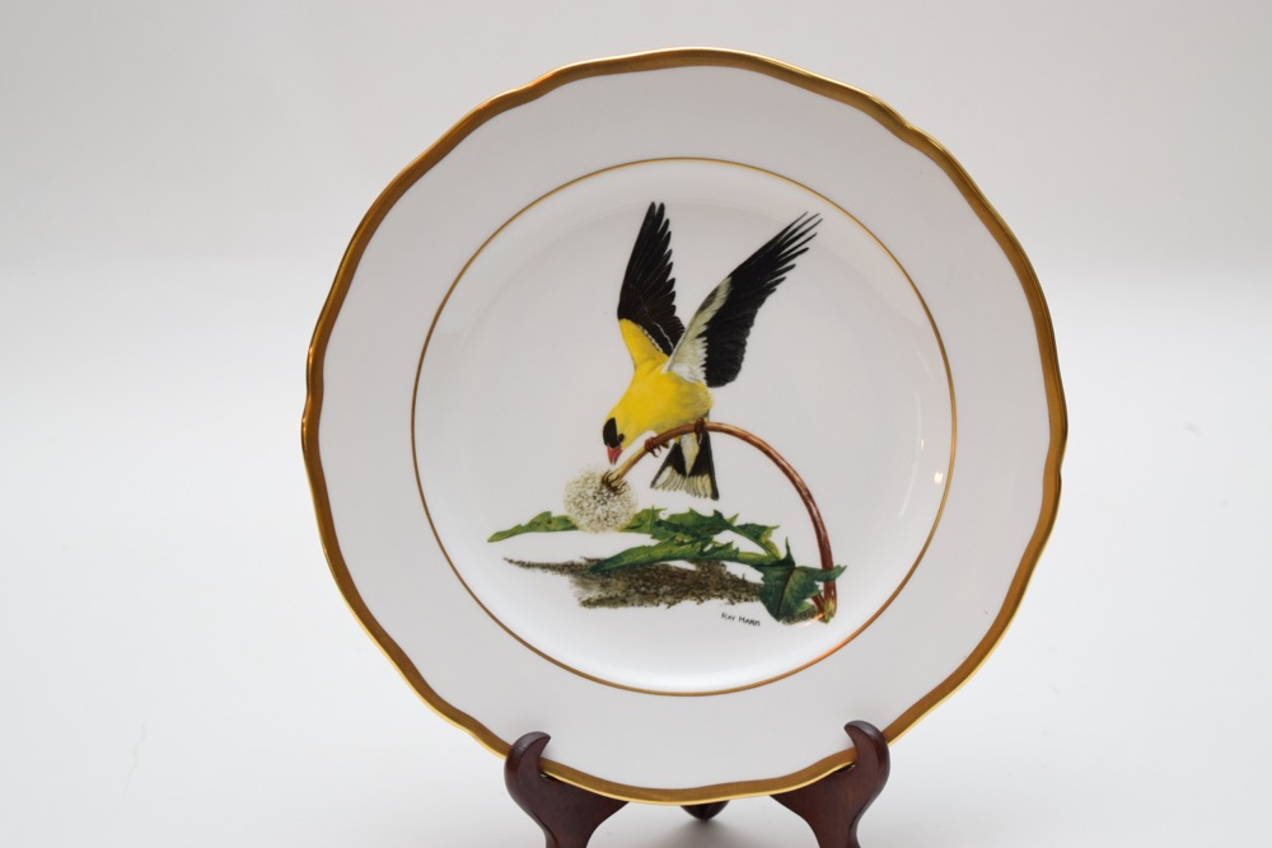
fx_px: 2650
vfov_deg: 18.2
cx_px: 636
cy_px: 424
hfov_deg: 27.0
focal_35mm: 75
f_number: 5.6
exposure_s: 1/60
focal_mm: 50
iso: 800
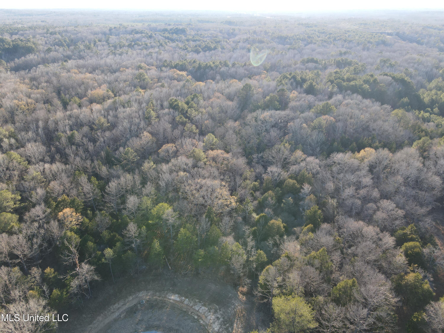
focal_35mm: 24
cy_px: 166
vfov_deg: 56.8
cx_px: 222
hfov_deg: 71.6
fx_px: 308
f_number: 2.8
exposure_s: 1/90
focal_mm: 4.5
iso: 100
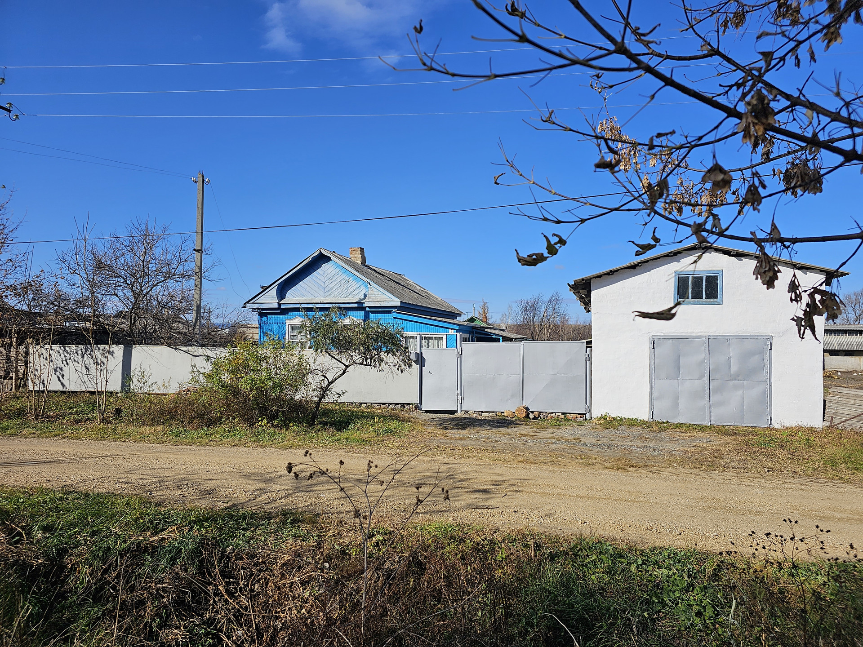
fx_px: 573
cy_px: 324
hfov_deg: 73.9
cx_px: 432
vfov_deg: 58.9
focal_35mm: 23
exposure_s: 1/1222
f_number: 1.7
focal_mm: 6.3
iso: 10
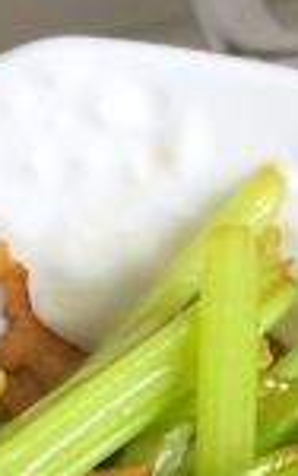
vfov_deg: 12.8
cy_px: 952
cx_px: 287
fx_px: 1855
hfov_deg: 9.1
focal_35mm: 143
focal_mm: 4.15
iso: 40
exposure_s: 1/60
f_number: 2.2
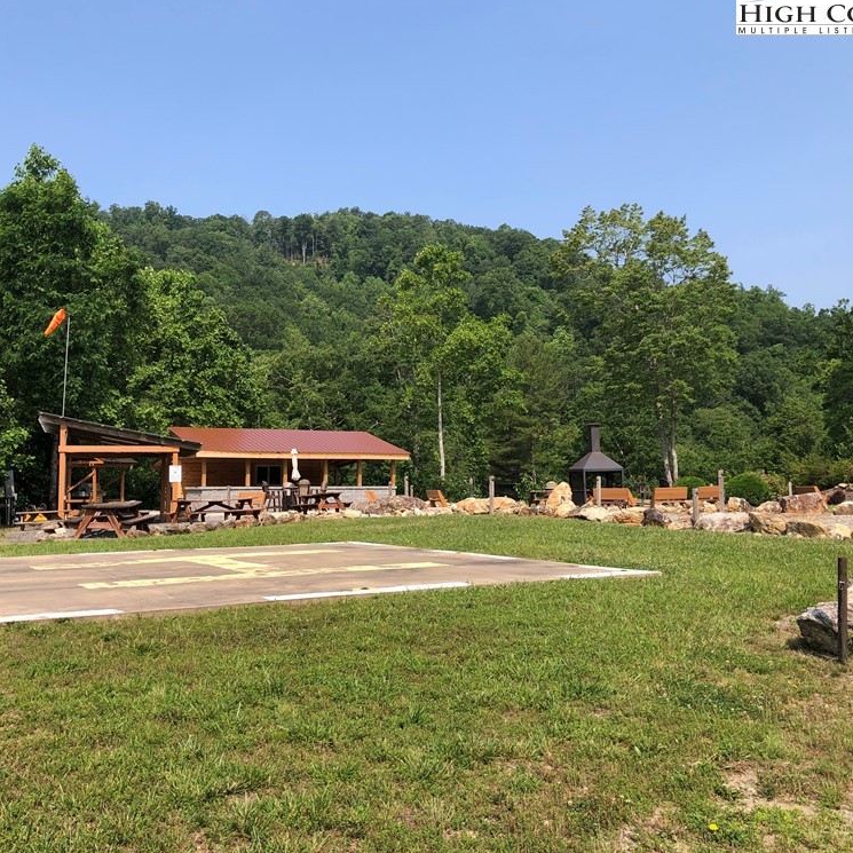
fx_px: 948
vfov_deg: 48.4
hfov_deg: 48.4
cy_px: 417
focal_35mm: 34
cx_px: 384
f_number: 1.8
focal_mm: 3.99
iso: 20
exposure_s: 1/1333
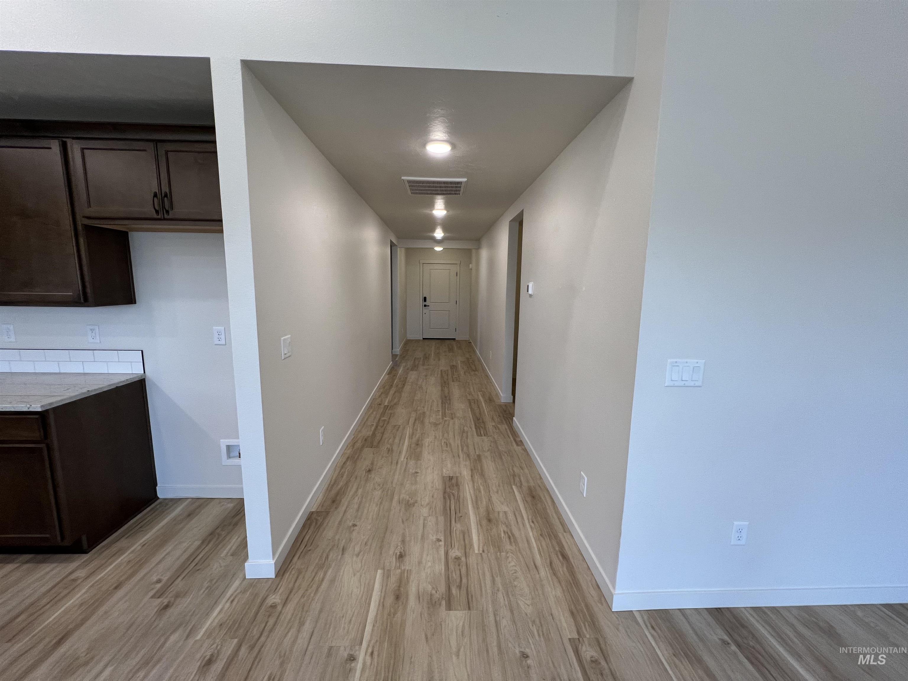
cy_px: 340
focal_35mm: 13
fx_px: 341
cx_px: 454
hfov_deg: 106.2
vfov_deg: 89.9
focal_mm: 1.57
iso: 160
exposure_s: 1/120
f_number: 1.8
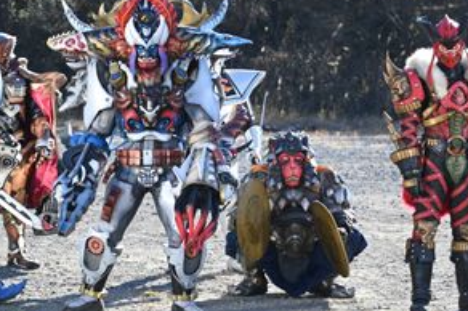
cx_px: 159
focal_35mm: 135
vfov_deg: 10.1
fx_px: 1753
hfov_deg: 15.2
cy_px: 120
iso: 400
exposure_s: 1/640
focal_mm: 85
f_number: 5.6
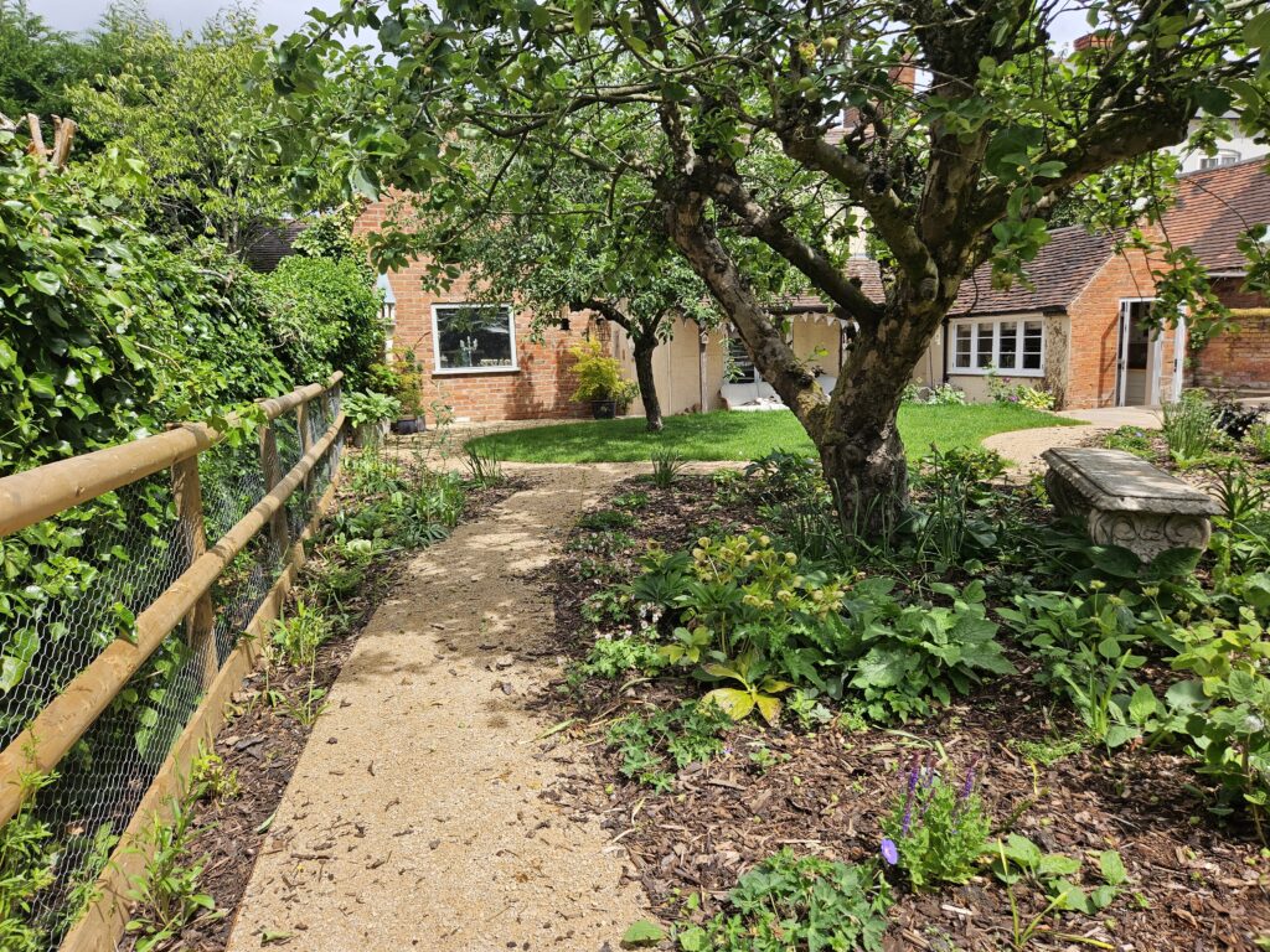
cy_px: 476
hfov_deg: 73.9
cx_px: 635
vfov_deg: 58.9
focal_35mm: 23
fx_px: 844
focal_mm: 5.4
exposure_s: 1/1433
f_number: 1.8
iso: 32
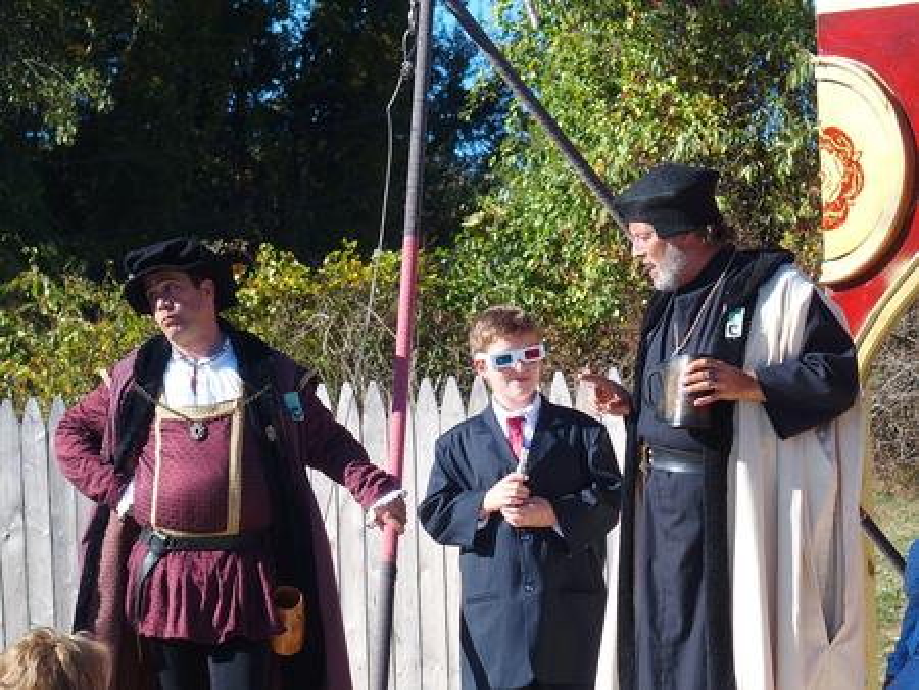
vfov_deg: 9.0
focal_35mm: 165
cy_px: 345
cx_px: 460
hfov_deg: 12.0
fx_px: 4383
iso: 100
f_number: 3.5
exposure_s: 1/640
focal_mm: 35
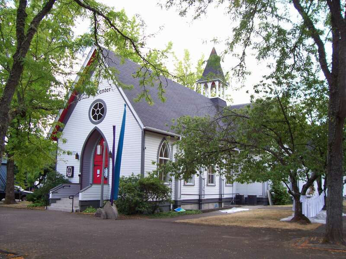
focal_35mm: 34
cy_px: 130
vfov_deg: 41.8
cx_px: 173
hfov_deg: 54.0
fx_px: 340
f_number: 2.7
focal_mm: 5.6
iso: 80
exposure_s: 1/235
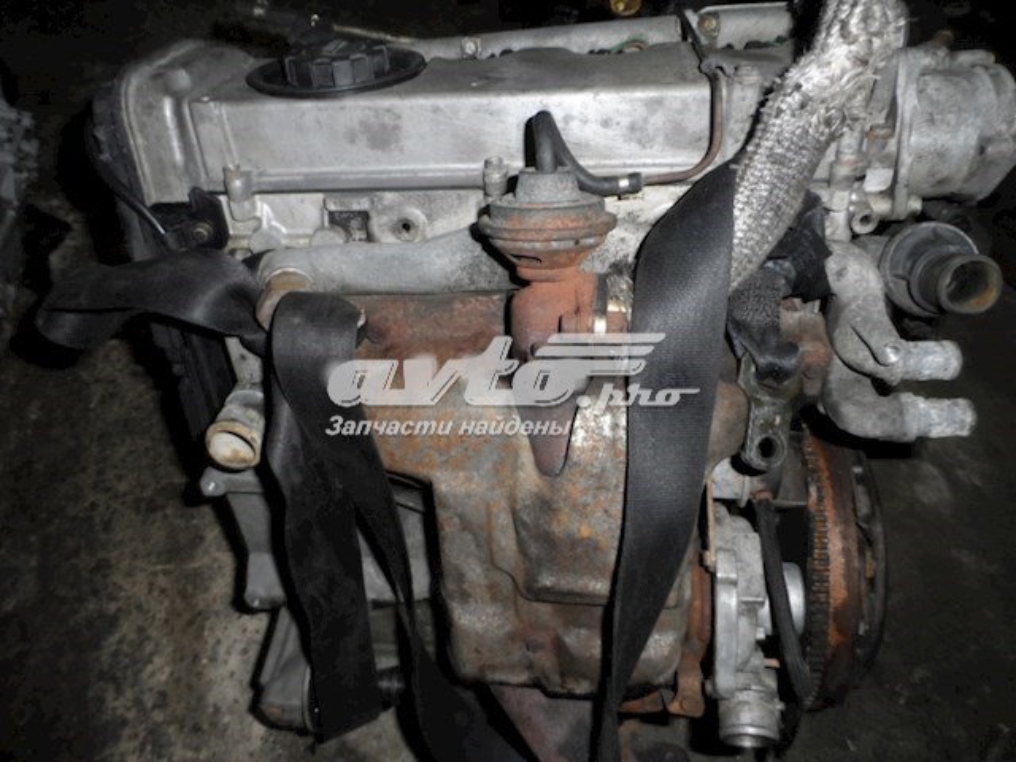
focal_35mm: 24
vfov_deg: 56.8
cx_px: 508
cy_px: 381
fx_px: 704
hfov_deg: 71.6
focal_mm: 4
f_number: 3.2
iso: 100
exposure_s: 1/30
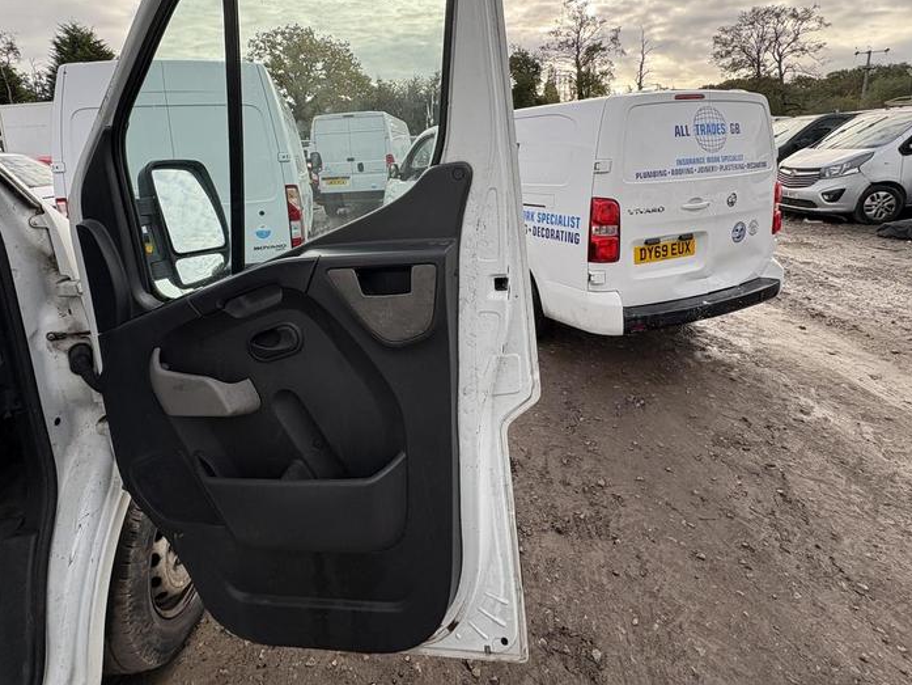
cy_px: 246
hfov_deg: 87.7
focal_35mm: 18
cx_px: 434
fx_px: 474
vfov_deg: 70.2
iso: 40
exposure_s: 1/453
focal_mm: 2.22
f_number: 2.2
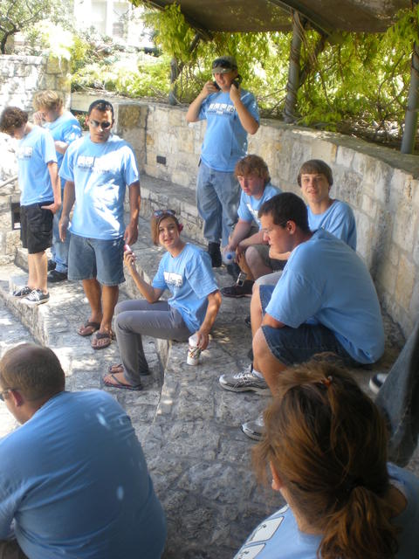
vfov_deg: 49.0
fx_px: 613
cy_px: 280
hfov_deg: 37.7
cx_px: 210
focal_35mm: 38
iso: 64
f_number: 3.1
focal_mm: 6.3
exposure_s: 1/72.7
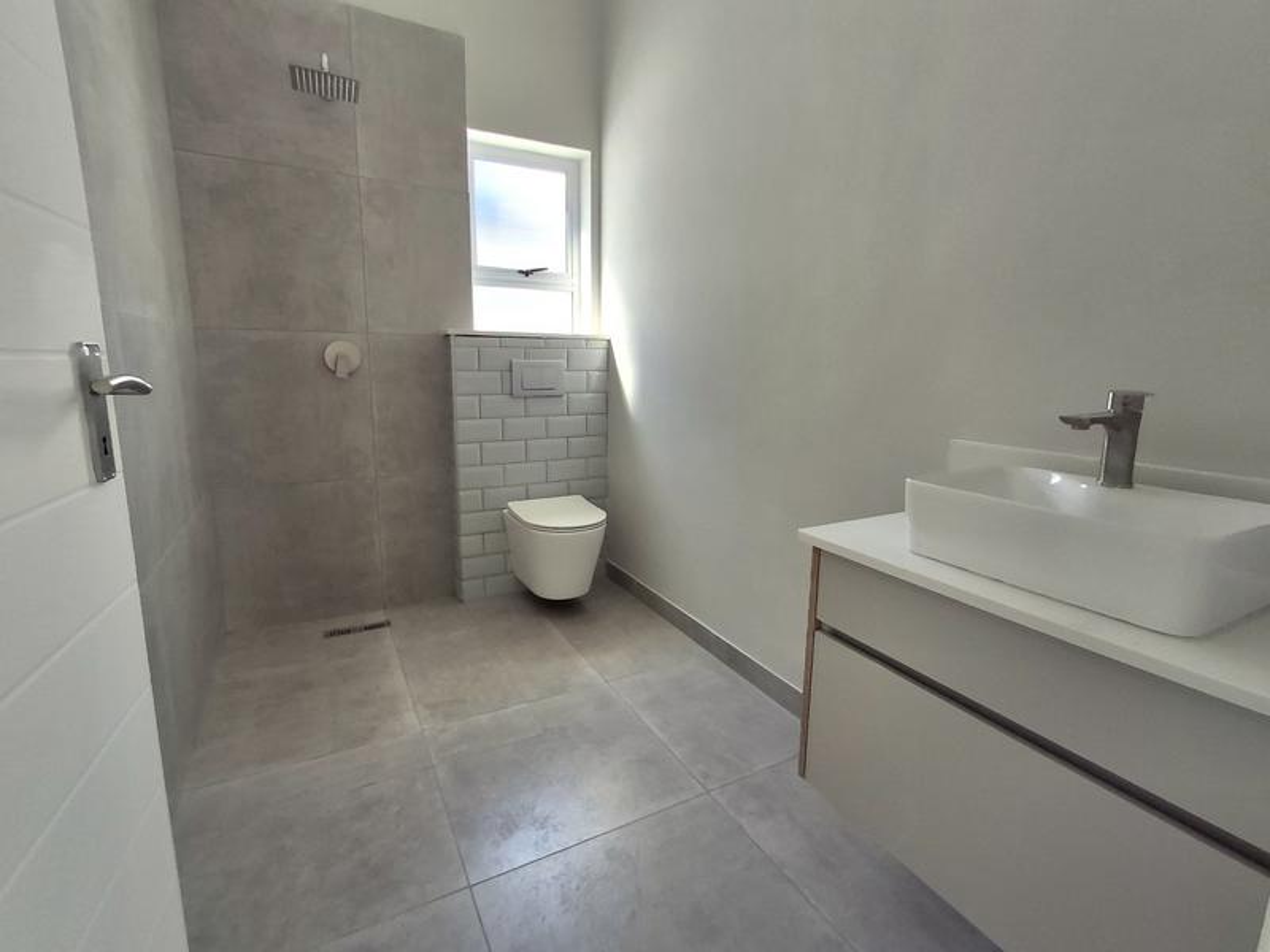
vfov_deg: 78.1
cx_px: 635
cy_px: 476
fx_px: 587
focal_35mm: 16
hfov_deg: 94.5
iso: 50
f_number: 2.2
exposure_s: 1/120
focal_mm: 1.64
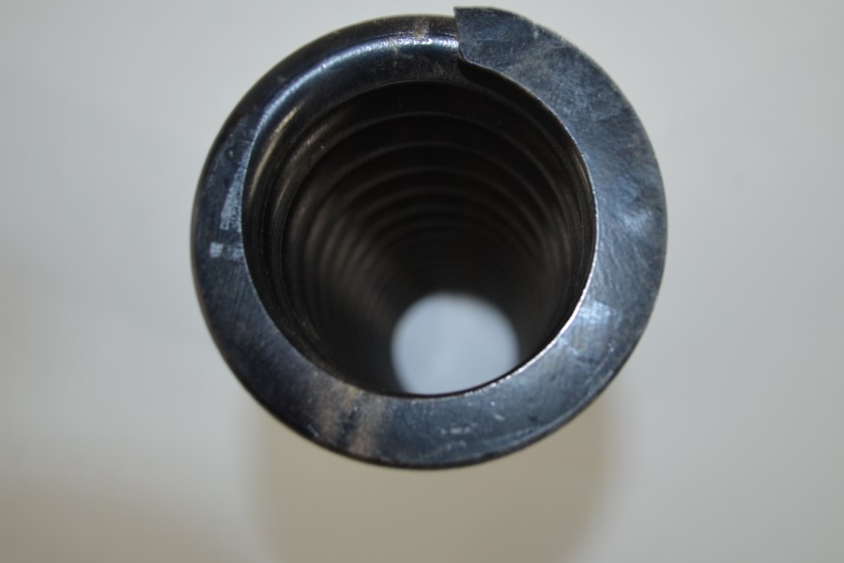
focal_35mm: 43
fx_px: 1008
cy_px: 222
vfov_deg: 31.1
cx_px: 464
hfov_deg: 45.4
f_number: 3.8
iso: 360
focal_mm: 22
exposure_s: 1/60
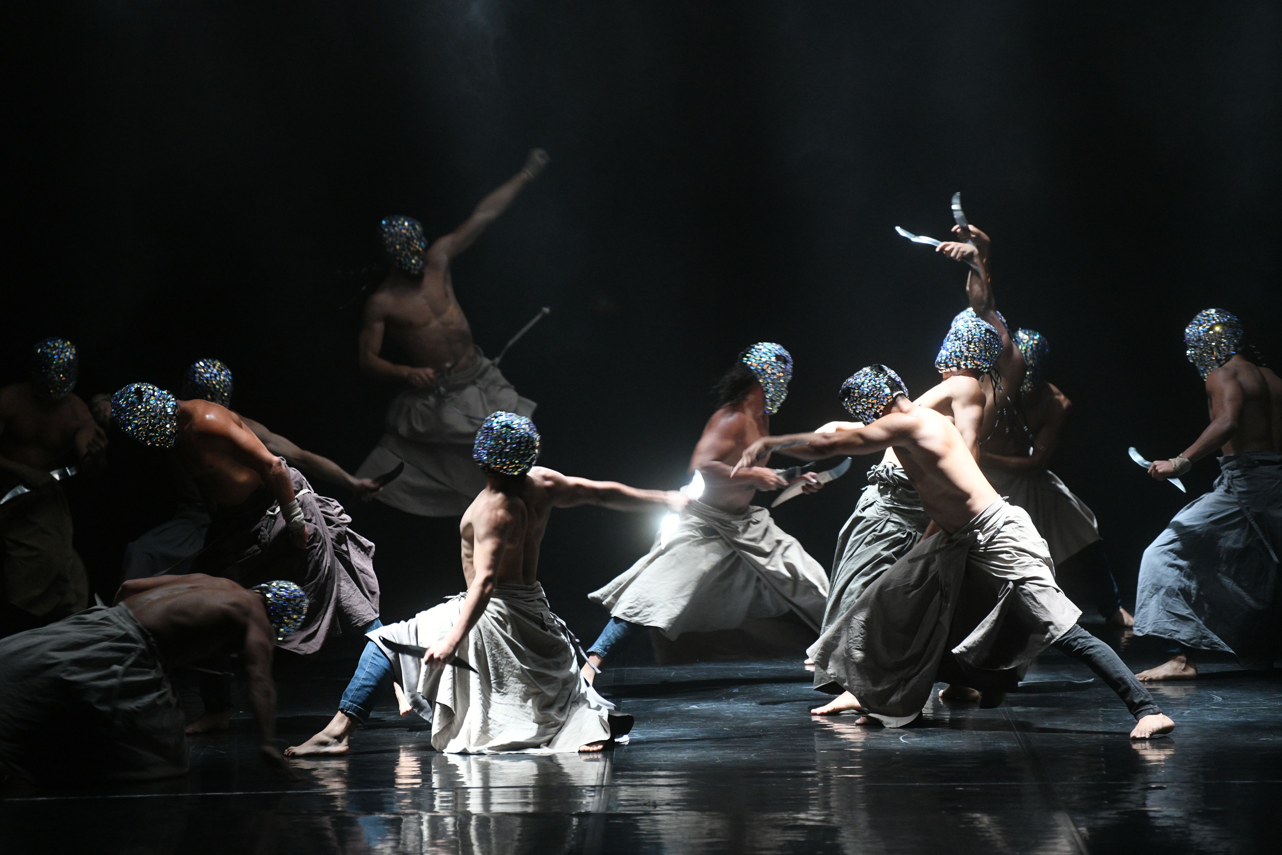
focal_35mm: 200
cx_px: 641
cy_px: 428
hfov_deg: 10.3
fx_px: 7122
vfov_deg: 6.9
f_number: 2.8
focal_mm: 200
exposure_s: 1/160
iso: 4000
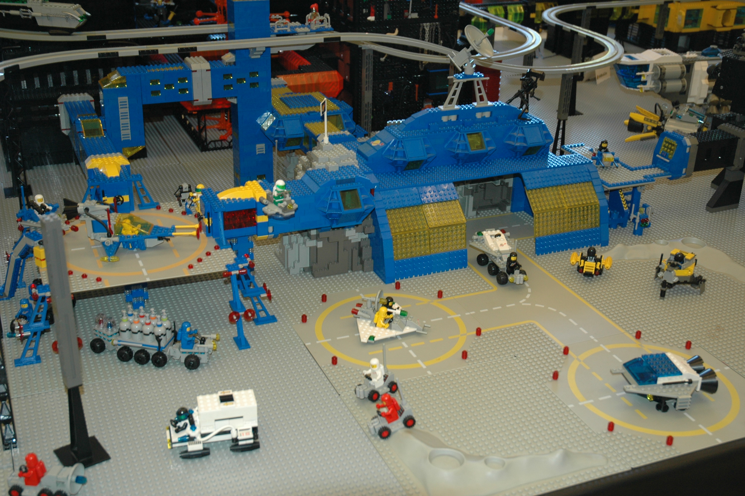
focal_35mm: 46
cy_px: 248
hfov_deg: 42.4
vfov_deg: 28.9
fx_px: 961
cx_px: 372
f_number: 4
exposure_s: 1/60
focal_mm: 31
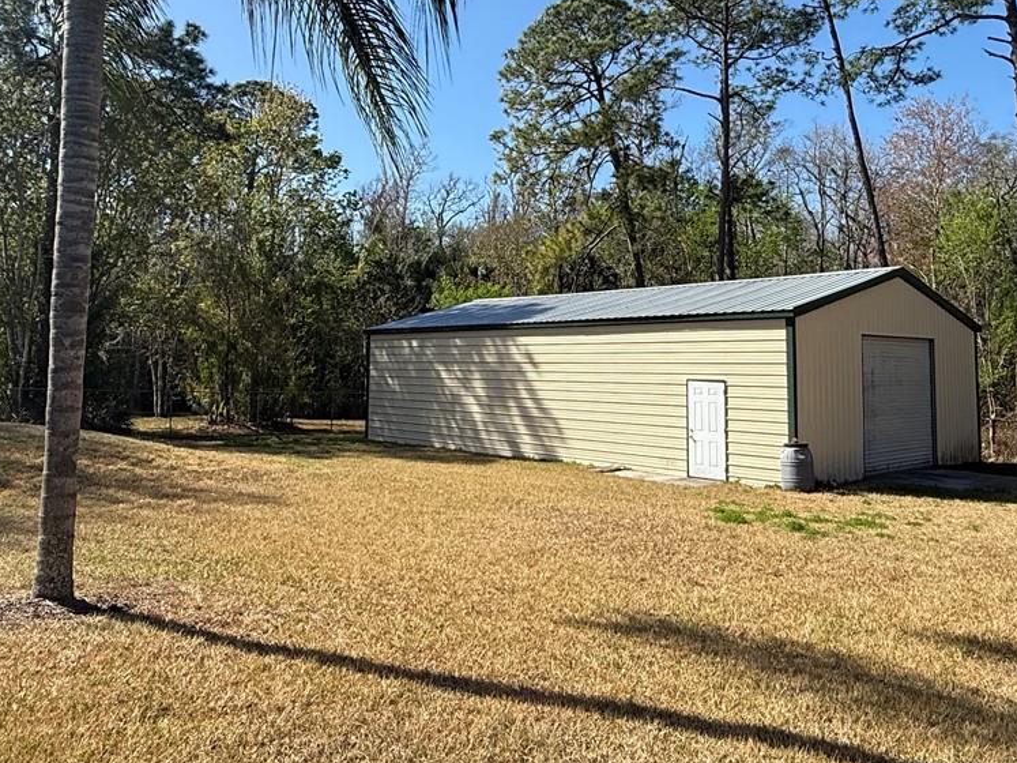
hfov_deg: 60.0
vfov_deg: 46.4
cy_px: 287
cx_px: 523
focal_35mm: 30
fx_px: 881
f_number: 2.2
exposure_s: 1/1656
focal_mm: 2.22
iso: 50
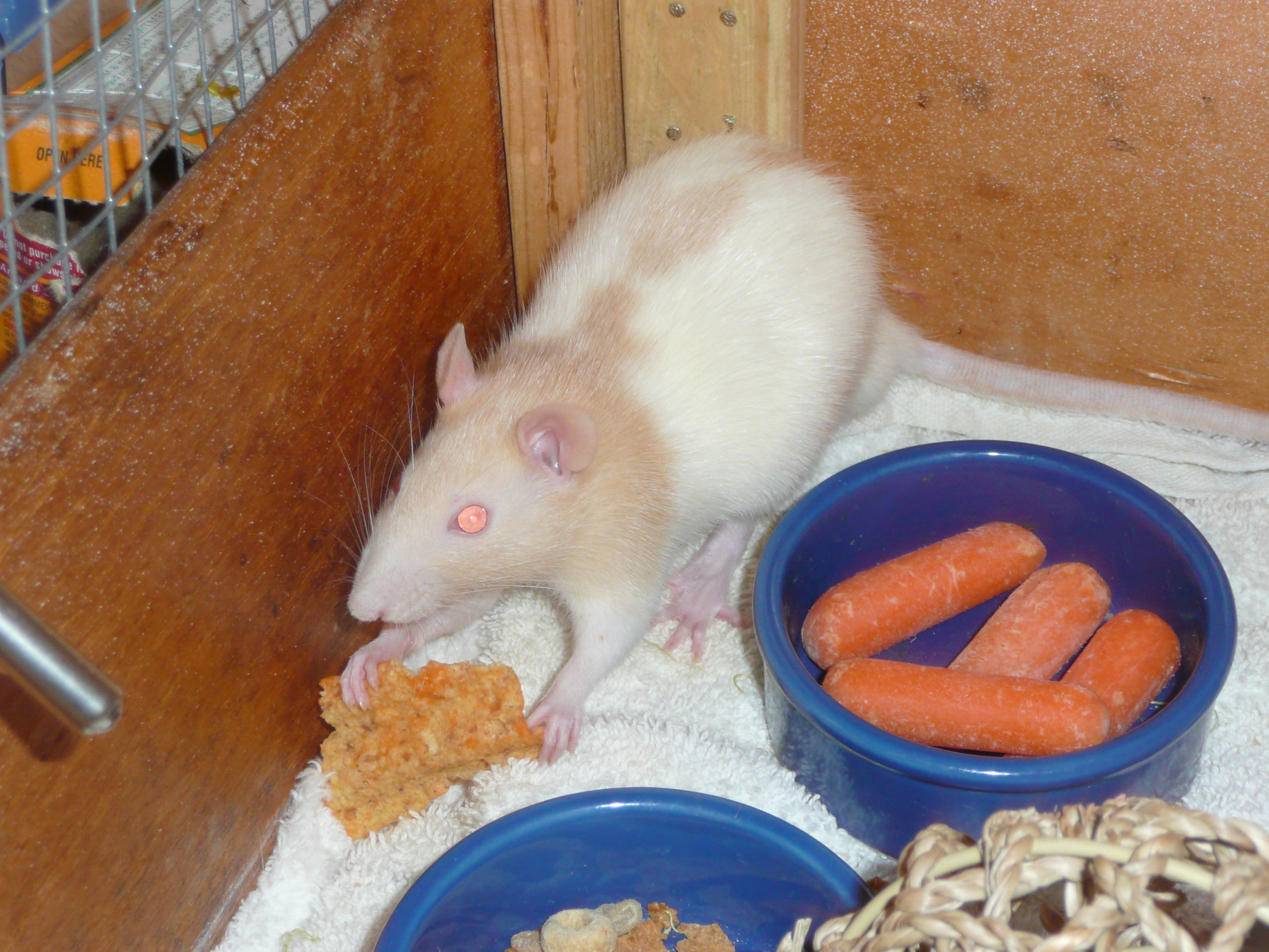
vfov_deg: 23.7
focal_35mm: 62
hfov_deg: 31.2
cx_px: 634
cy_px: 476
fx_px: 2273
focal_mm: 10.2
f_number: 4.5
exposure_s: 1/2
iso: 160
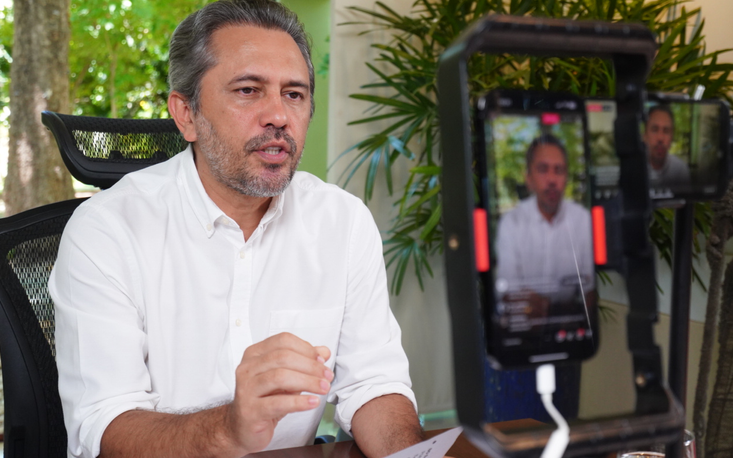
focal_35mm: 41
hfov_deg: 48.2
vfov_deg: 31.3
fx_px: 819
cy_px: 235
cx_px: 342
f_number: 4
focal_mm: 31
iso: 1600
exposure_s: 1/160
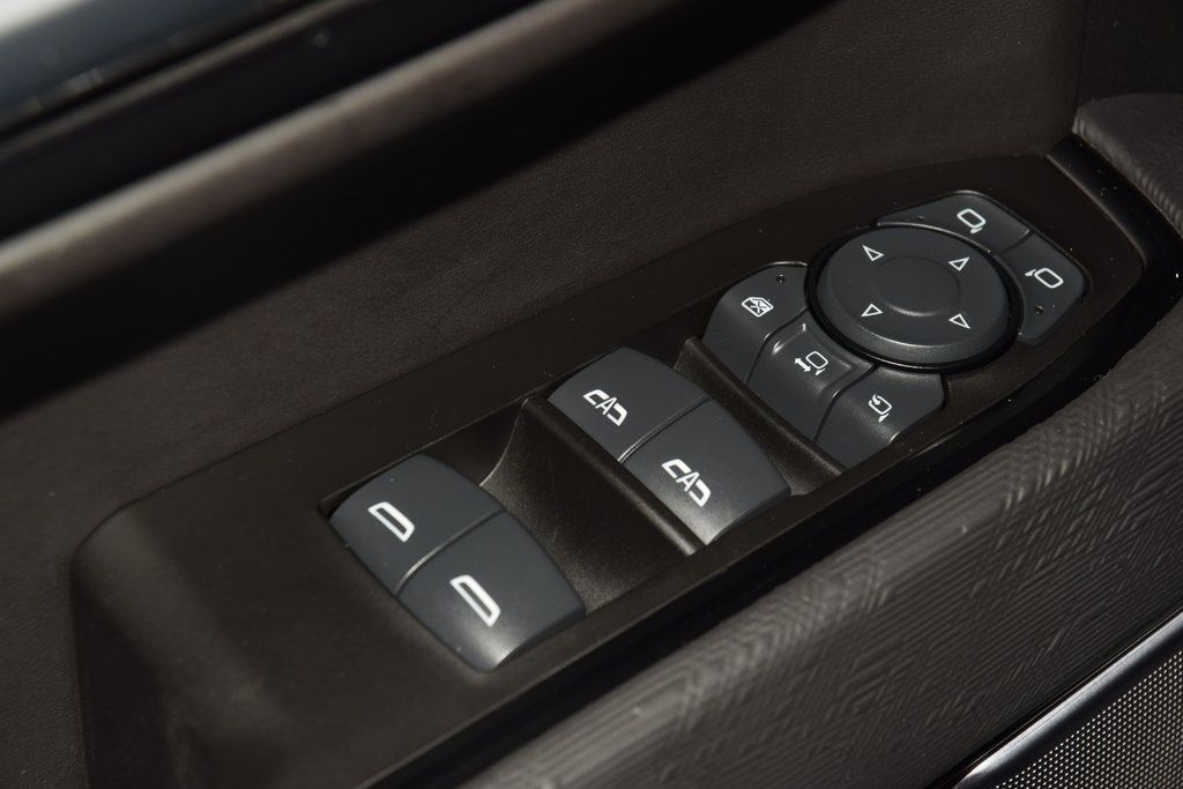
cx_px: 592
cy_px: 394
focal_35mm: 105
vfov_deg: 13.0
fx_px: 3451
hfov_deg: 19.5
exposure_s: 1/125
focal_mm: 70
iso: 100
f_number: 8
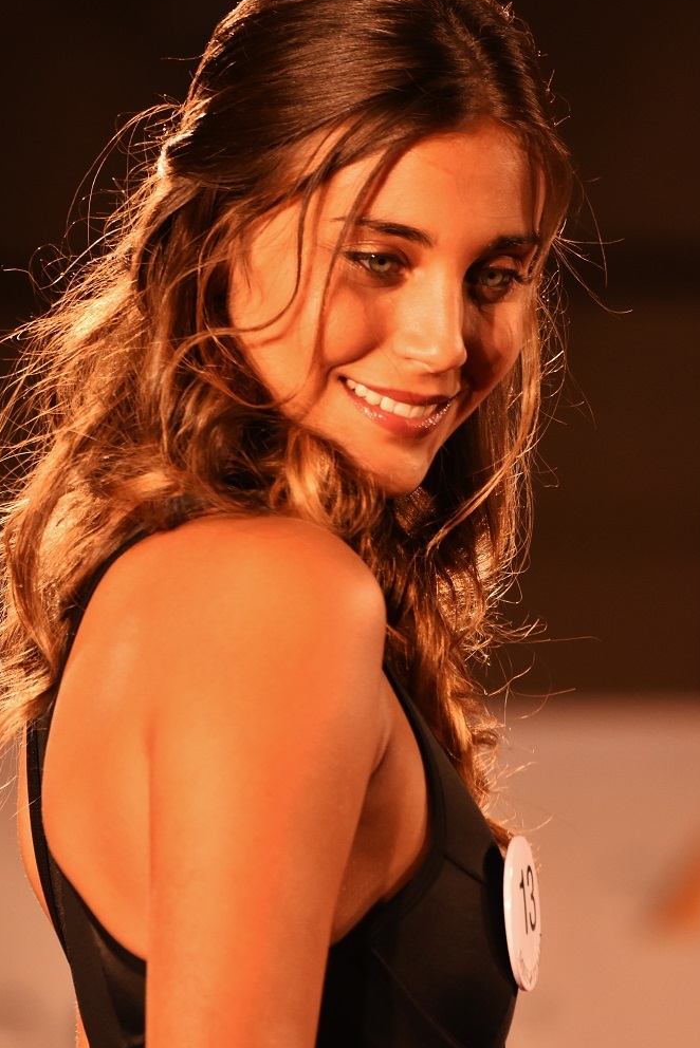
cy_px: 517
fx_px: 26434
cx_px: 303
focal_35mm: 907
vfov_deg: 2.3
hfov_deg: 1.5
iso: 1600
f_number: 5.6
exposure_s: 1/320
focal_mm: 500
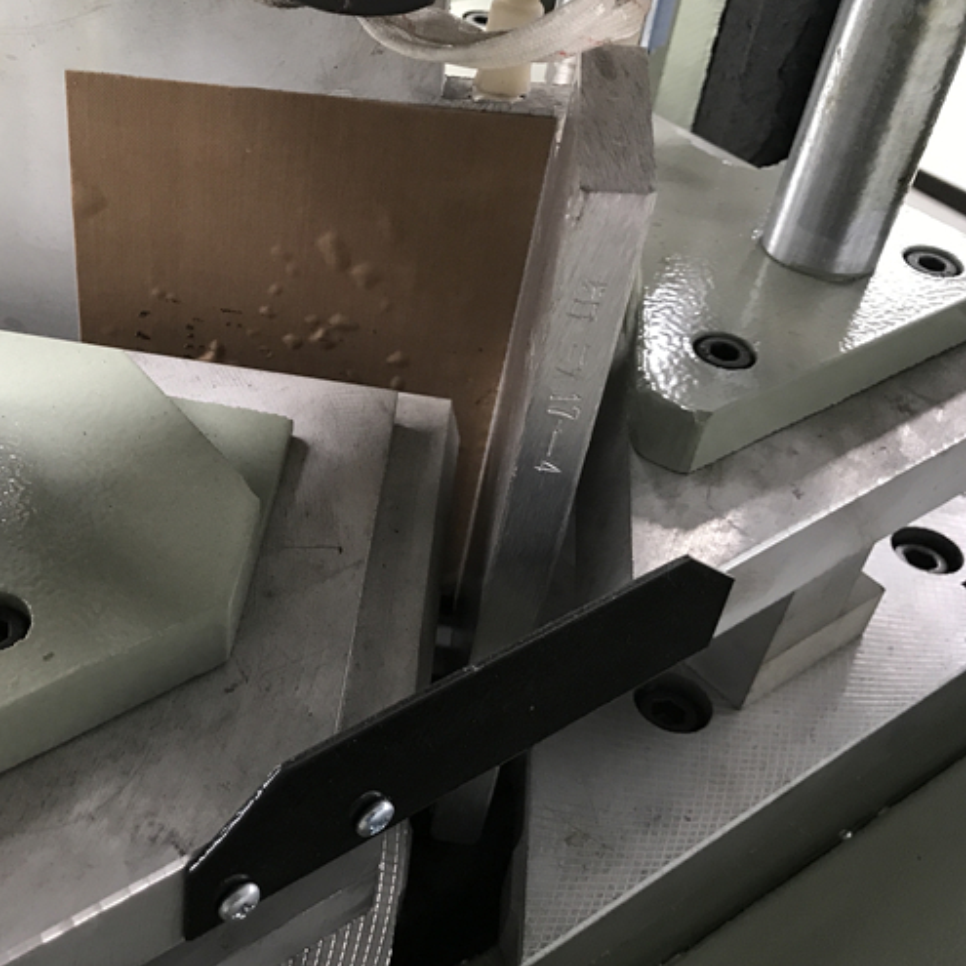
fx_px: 1263
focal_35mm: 40
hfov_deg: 40.4
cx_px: 215
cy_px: 478
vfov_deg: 41.9
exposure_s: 1/17
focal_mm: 3.99
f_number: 1.8
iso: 64
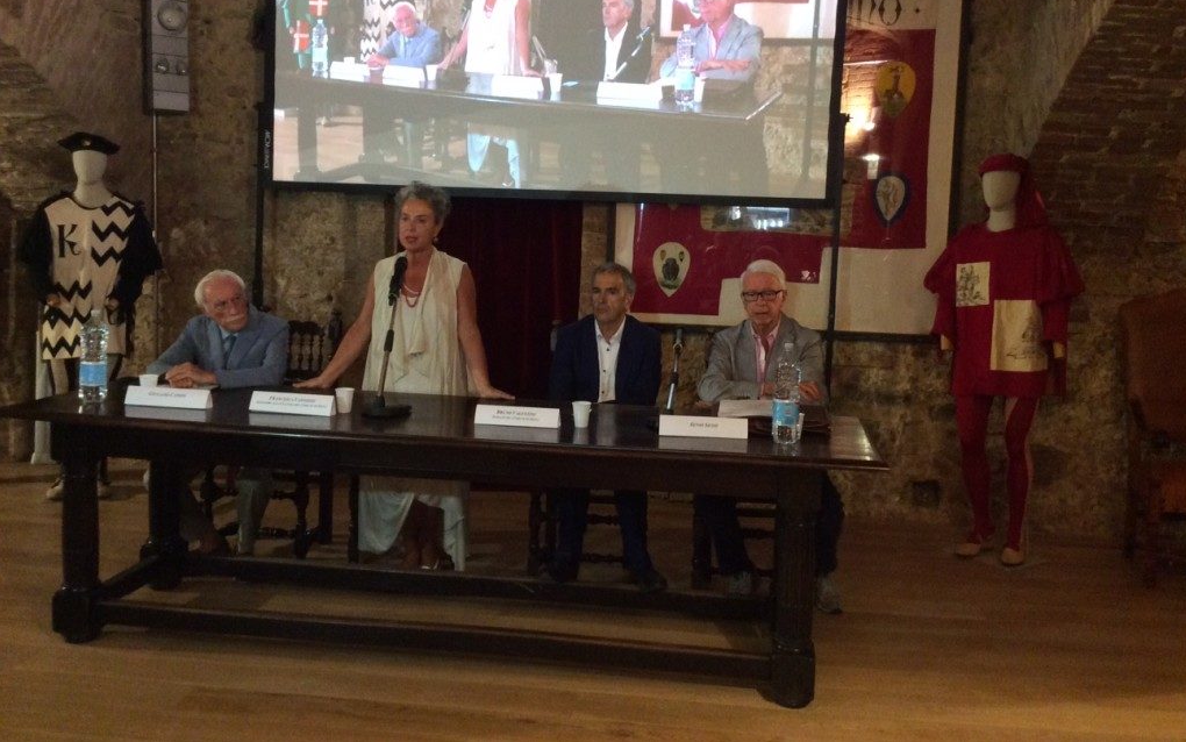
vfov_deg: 37.2
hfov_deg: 56.7
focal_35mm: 34
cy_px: 301
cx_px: 594
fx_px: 1099
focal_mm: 3.3
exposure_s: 1/25
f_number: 2.4
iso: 250
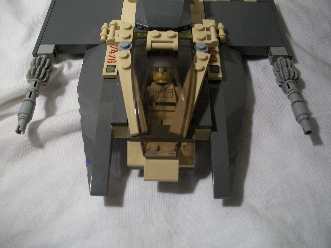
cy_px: 124
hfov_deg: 52.6
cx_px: 166
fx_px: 335
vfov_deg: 40.7
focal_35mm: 35
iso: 160
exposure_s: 1/30
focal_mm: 6.3
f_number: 3.1
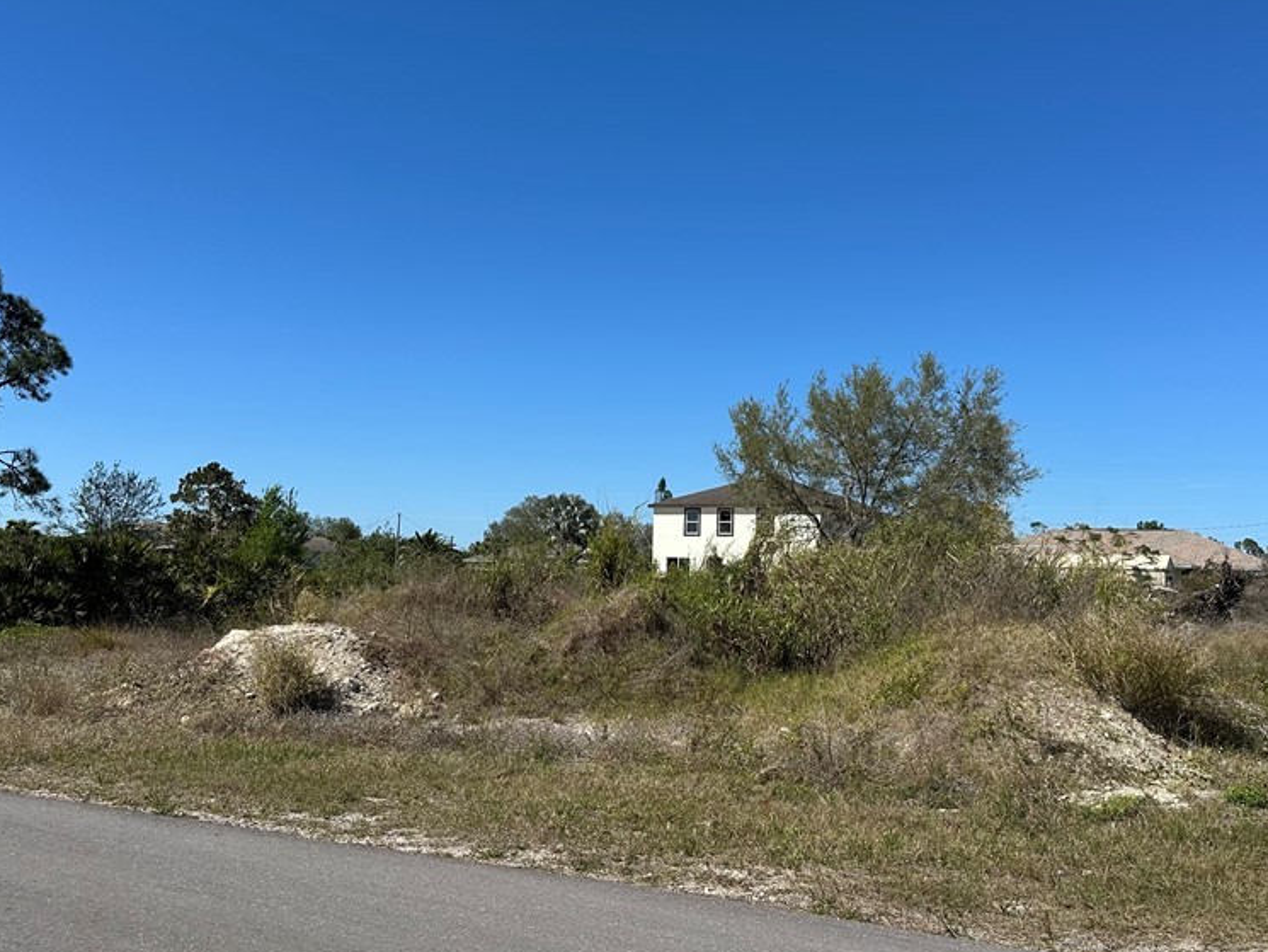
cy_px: 501
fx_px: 1209
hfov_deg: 55.1
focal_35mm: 33
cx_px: 728
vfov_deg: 42.9
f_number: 1.78
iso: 80
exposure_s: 1/5848
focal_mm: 6.86
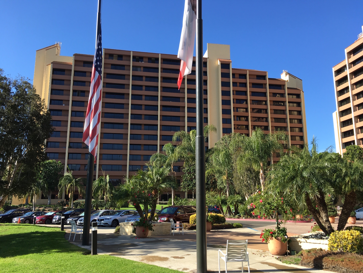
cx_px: 182
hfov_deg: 61.7
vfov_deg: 48.2
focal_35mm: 29
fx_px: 304
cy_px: 136
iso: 25
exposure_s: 1/668
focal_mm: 4.15
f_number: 2.2
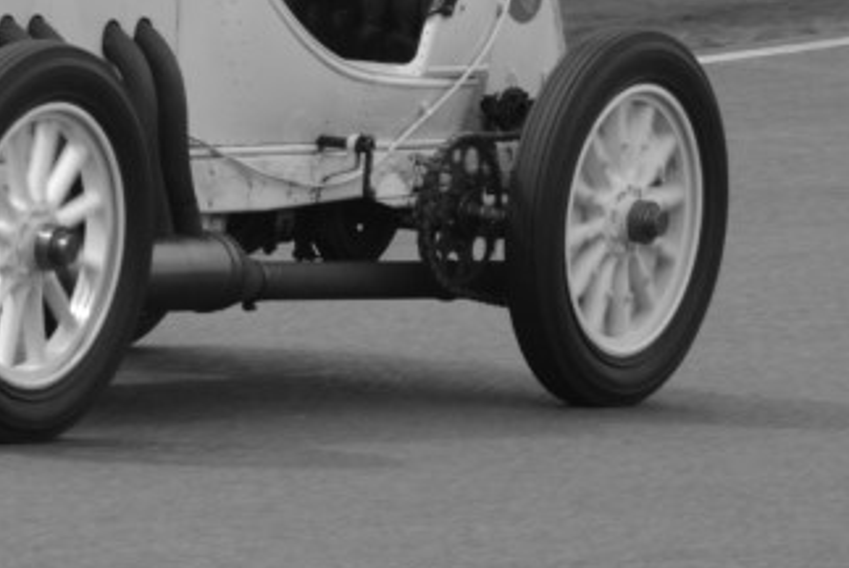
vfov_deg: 2.5
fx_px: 13029
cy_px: 38
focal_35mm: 552
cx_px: -16
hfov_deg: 3.7
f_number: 13
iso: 400
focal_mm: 170
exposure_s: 1/320
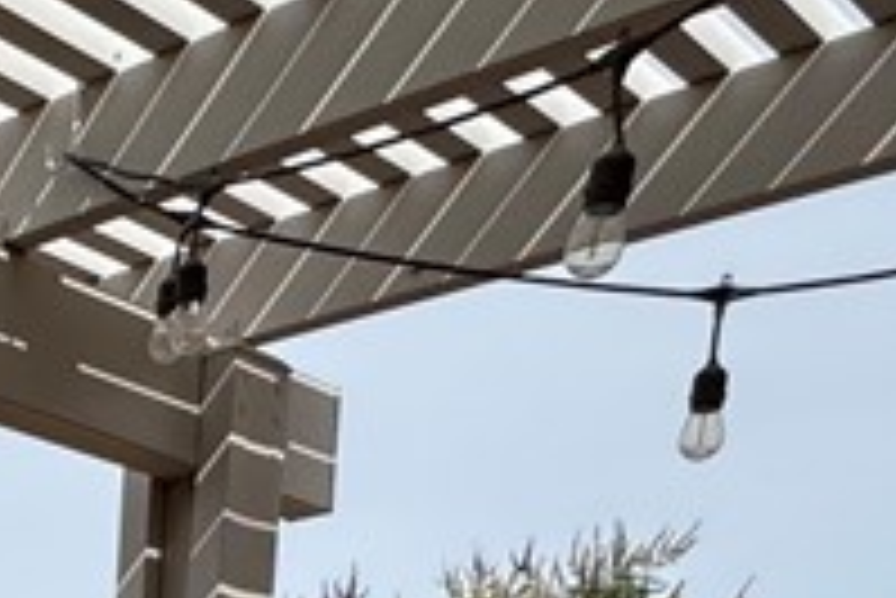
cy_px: 1214
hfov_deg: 21.3
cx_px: -558
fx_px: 1868
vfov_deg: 14.8
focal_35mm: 75
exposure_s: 1/2494
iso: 50
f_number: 2.2
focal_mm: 2.22
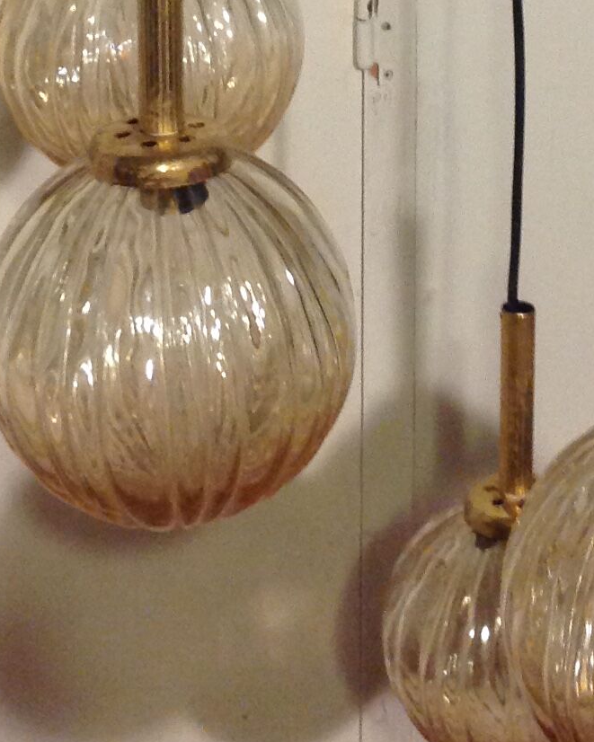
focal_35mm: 107
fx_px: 2351
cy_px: -231
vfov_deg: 16.9
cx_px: 258
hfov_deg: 14.4
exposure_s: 1/15
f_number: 2.4
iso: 200
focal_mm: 4.28
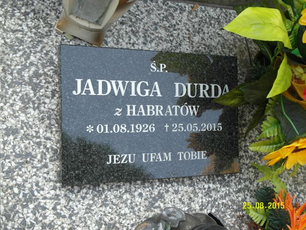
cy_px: 115
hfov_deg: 44.8
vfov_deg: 34.3
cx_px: 153
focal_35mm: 42
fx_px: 371
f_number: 2.8
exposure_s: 1/45
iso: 100
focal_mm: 9.1
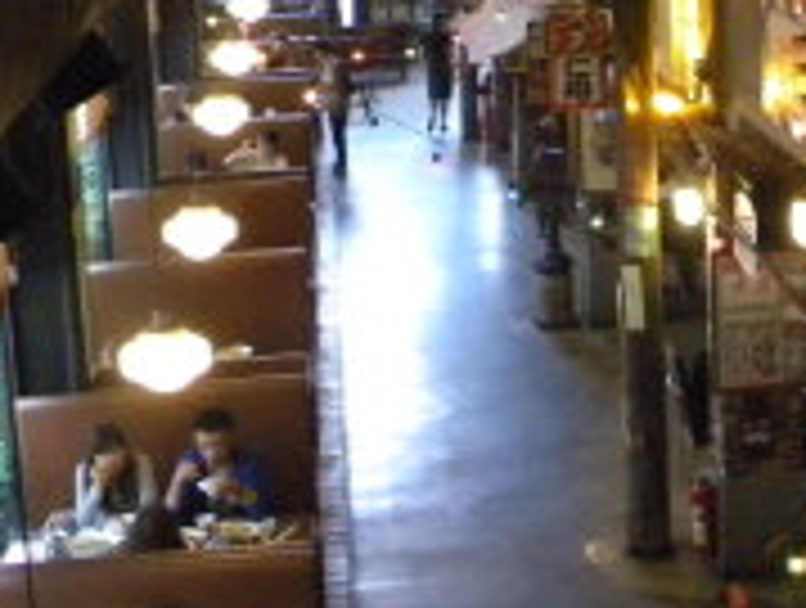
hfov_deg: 24.5
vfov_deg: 18.7
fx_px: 1820
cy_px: 74
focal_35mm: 78
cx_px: 662
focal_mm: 5
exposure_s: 1/47.2
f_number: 3.5
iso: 800
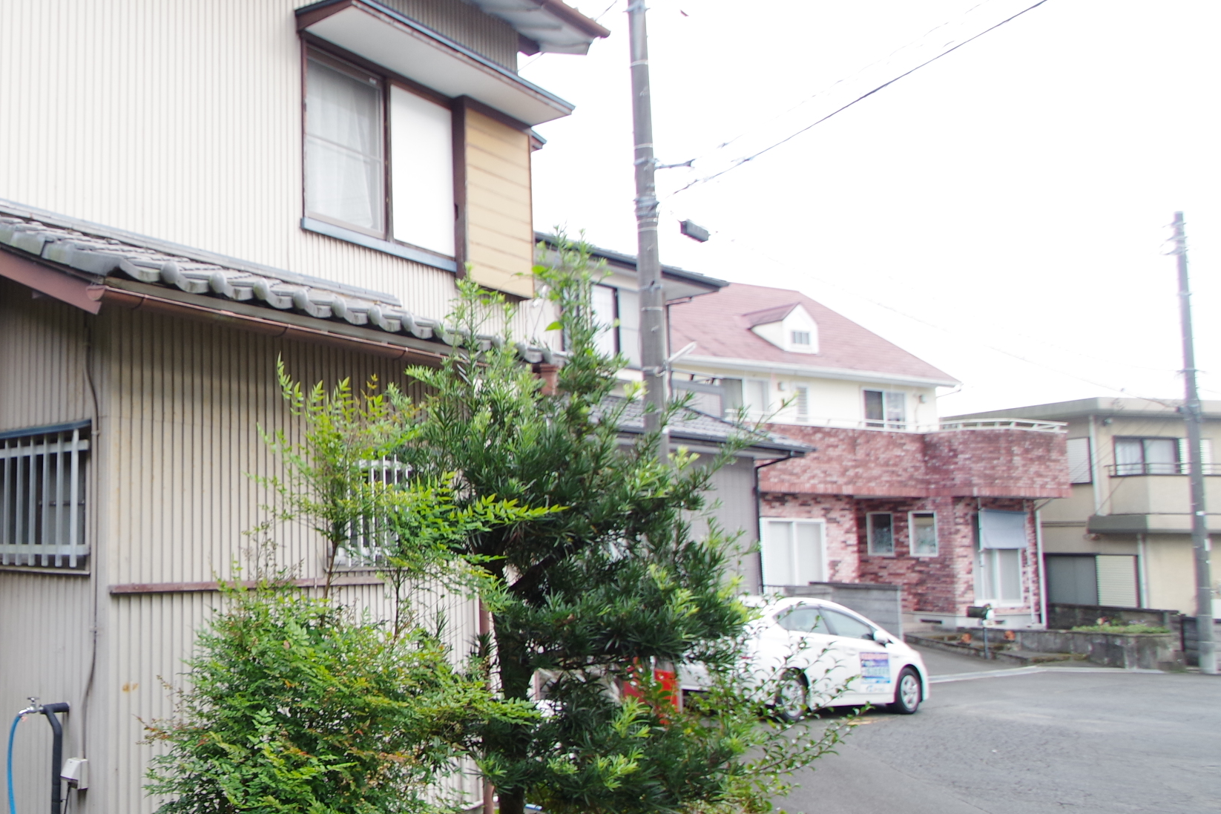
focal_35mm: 28
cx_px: 85
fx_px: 950
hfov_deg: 55.2
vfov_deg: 46.3
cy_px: 453
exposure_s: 1/80
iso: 200
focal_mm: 10
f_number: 5.6
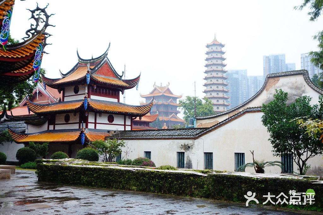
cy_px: 108
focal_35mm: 43
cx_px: 162
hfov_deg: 45.4
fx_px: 386
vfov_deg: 31.2
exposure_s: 1/500
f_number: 3.2
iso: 125
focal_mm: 16.01
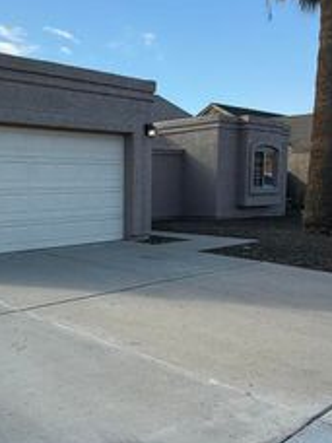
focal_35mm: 41
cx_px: 62
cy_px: 257
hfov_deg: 34.0
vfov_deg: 45.6
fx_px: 524
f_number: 2.2
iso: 50
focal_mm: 2.22
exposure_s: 1/1167
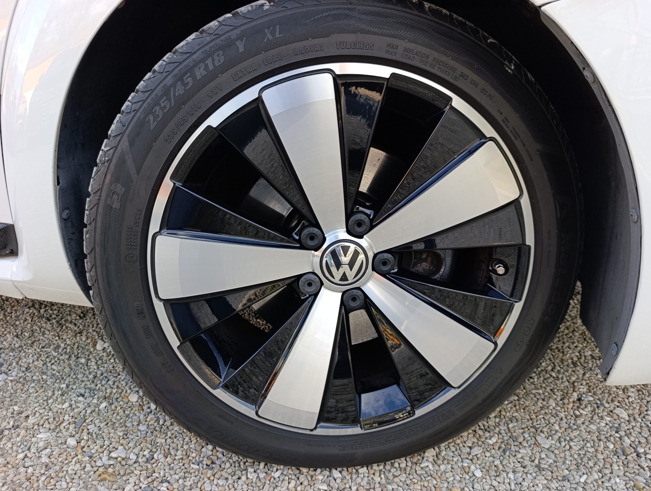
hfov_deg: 73.8
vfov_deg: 59.0
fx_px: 433
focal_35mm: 23
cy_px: 246
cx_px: 326
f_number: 1.6
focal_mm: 6.14
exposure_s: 1/100
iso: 64
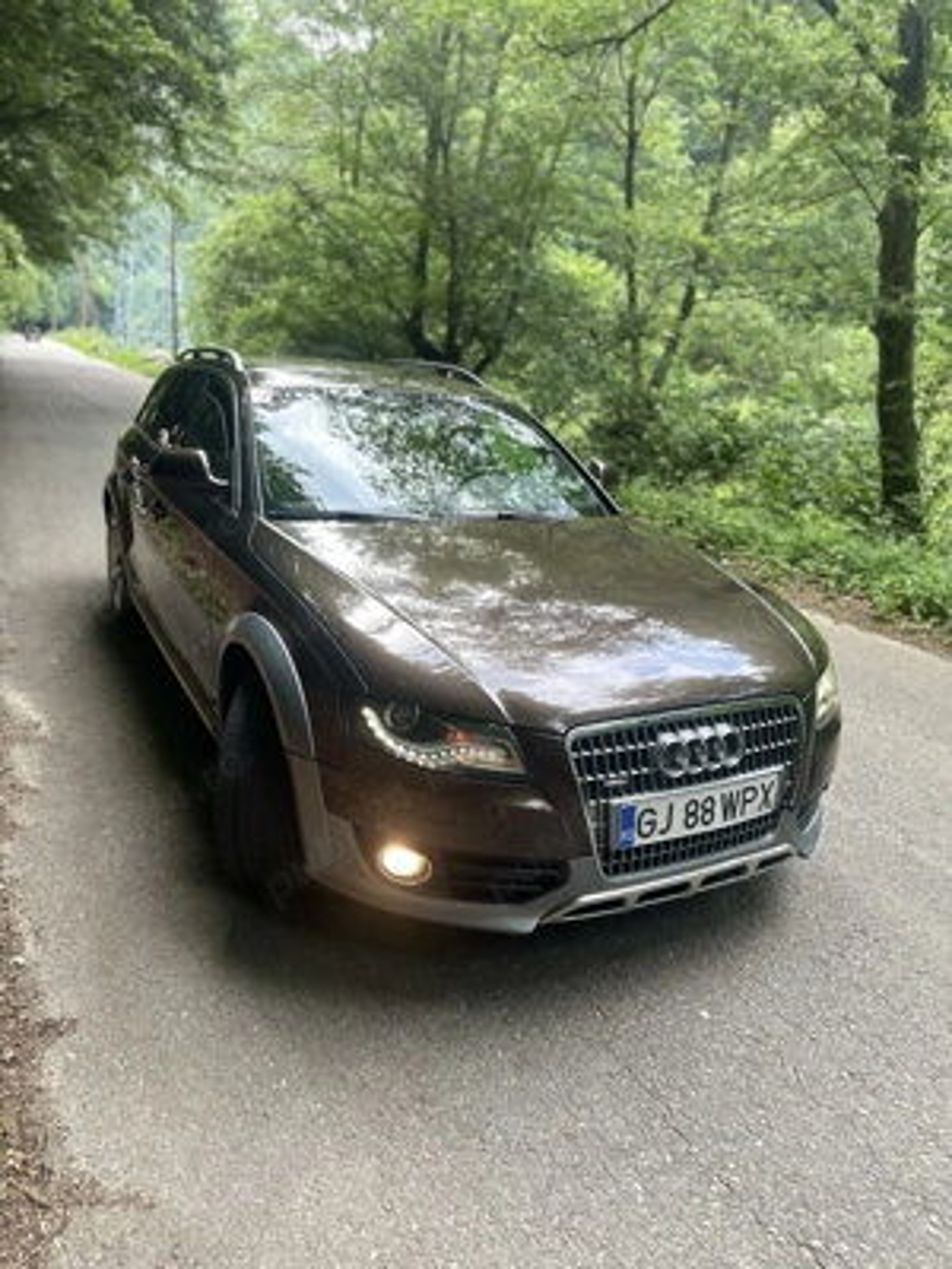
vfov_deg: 71.6
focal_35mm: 24
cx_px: 476
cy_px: 634
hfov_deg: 56.8
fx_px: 880
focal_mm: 6.86
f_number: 1.78
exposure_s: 1/100
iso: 125
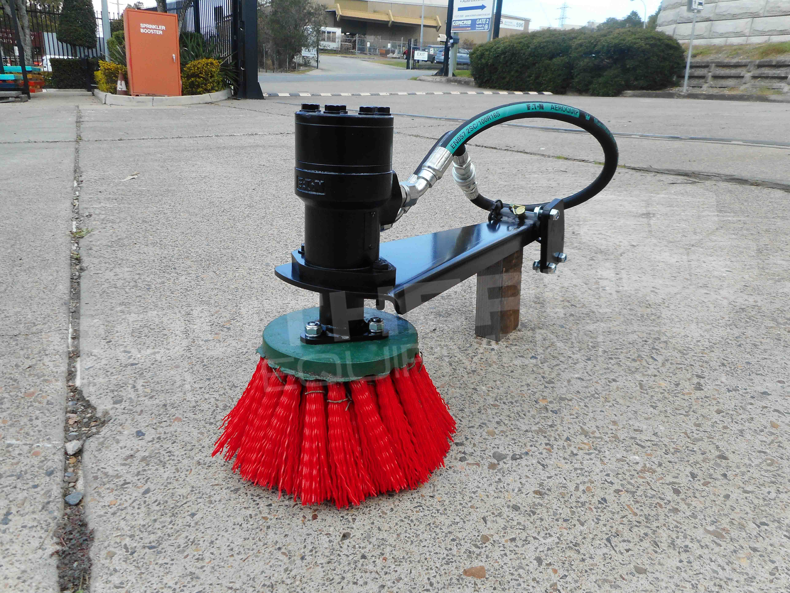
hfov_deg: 69.4
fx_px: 571
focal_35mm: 25
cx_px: 395
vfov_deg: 54.9
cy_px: 296
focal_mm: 4.5
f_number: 3.7
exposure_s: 1/250
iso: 80
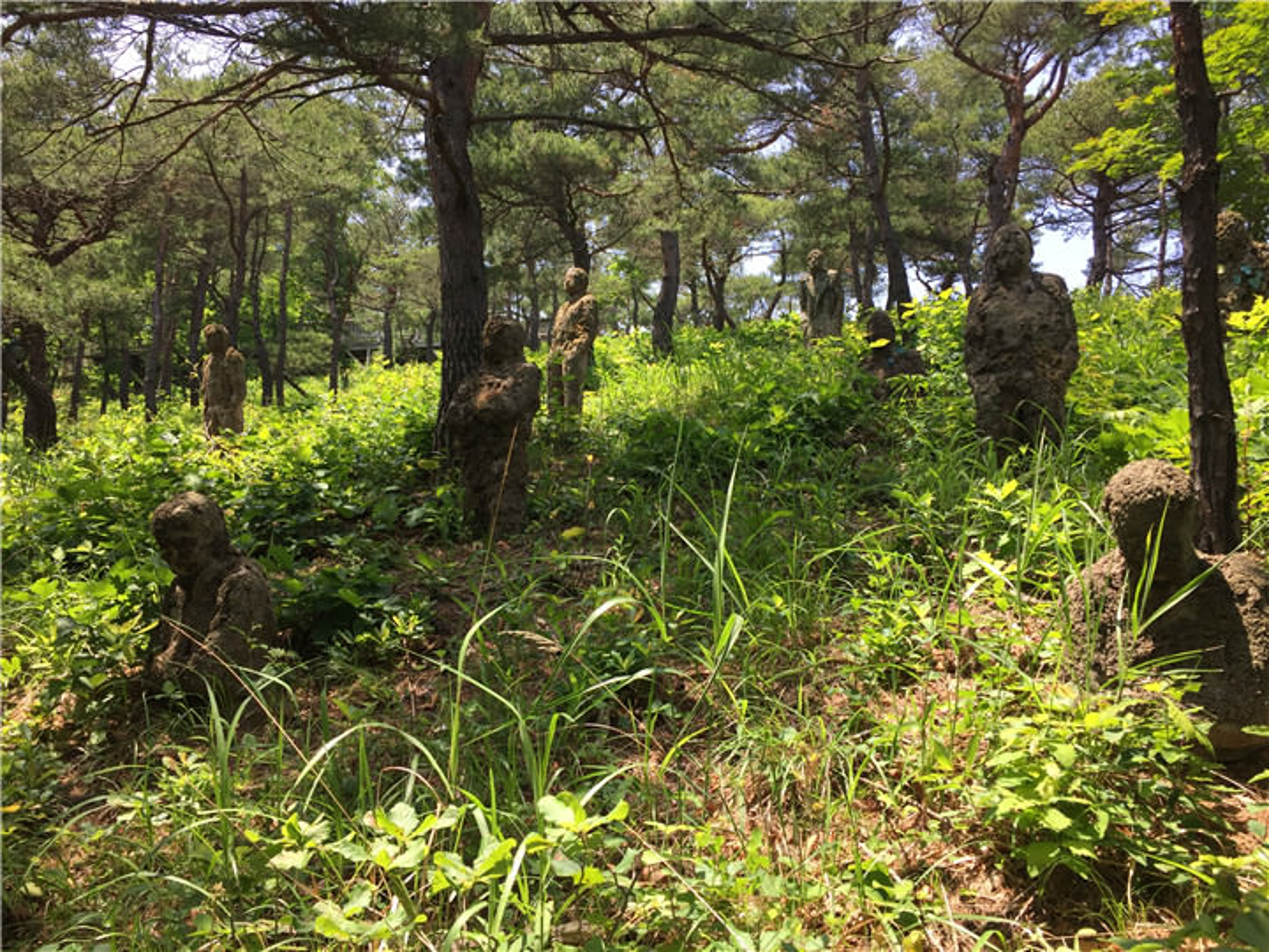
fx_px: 1063
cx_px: 634
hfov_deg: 61.7
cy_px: 476
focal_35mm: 29
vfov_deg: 48.2
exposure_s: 1/514
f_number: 2.2
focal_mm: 4.15
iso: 32
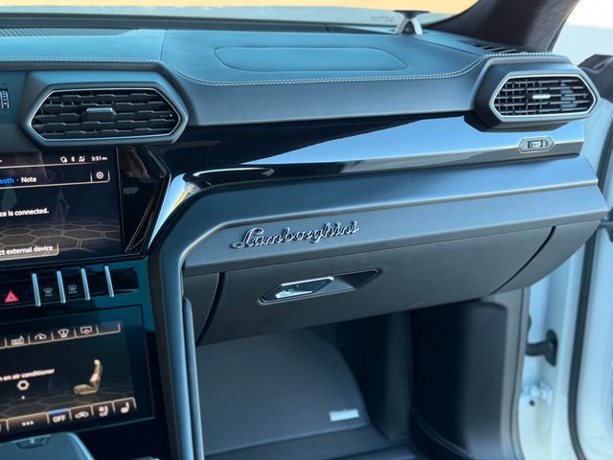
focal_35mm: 48
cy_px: 230
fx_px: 850
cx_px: 306
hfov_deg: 39.7
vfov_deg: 30.3
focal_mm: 6.76
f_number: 1.78
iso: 100
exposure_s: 1/110
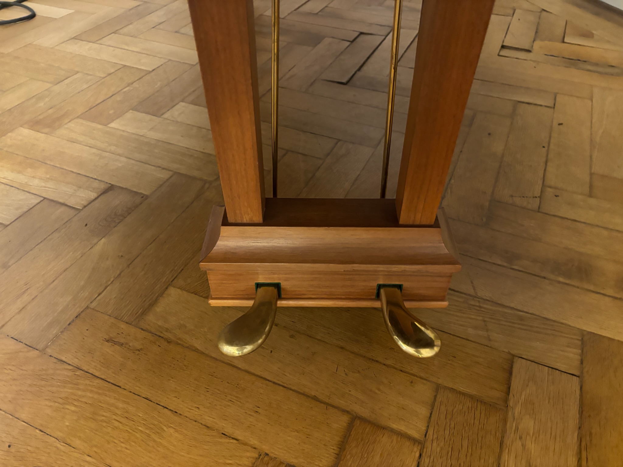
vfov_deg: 53.1
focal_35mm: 26
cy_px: 234
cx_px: 312
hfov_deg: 67.3
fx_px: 468
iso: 640
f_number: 1.6
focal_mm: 5.96
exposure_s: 1/25
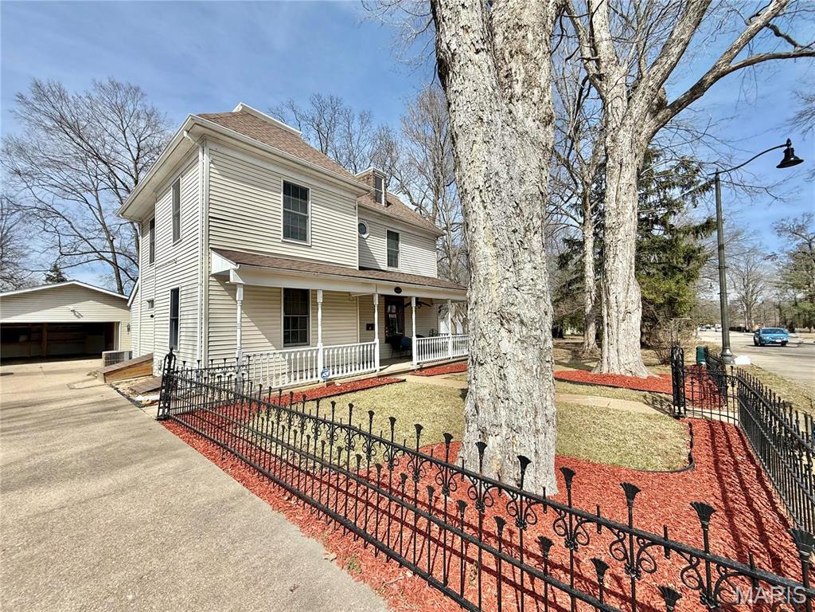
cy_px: 306
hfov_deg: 102.1
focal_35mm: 14
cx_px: 408
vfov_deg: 85.7
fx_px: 330
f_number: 2.2
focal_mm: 2.22
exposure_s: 1/2506
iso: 50
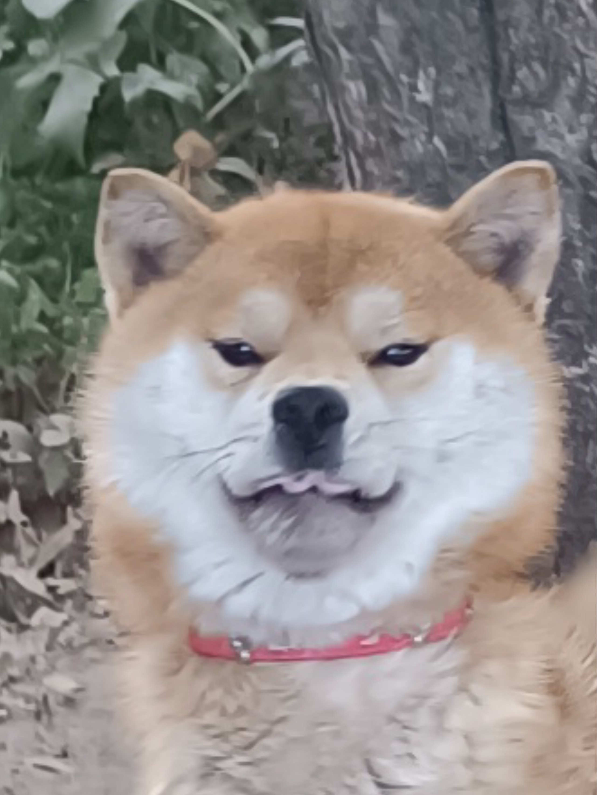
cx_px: 298
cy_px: 398
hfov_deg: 56.8
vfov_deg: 71.6
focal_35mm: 24
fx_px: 552
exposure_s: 1/101
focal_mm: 6.14
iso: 564
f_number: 1.65
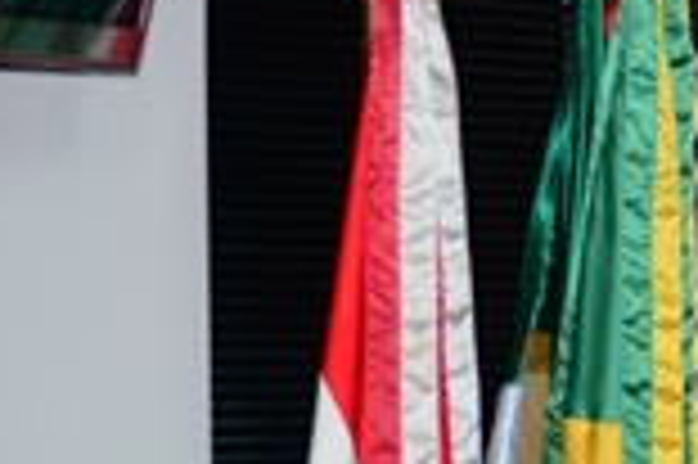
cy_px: 779
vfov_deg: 4.9
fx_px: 5405
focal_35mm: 279
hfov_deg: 7.1
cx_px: 1342
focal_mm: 45
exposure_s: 1/160
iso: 1000
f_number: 2.8
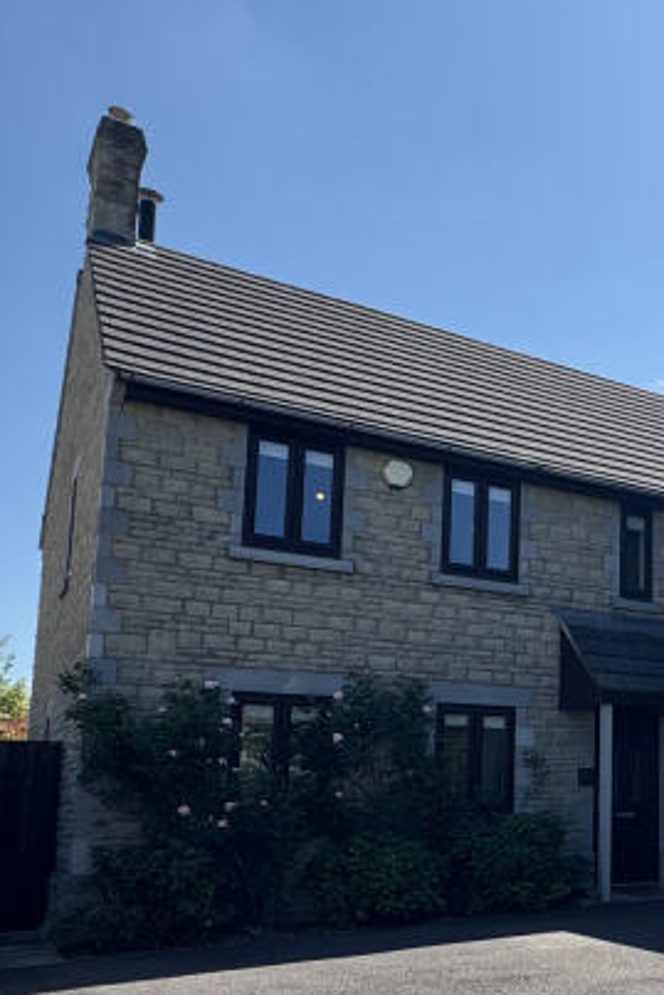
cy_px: 674
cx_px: 807
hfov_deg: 30.3
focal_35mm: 37
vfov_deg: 50.8
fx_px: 1023
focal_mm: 2.22
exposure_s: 1/787
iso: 50
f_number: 2.2
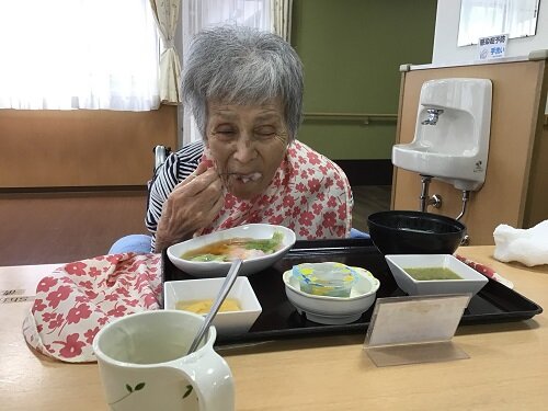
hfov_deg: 58.4
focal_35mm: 31
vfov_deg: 45.4
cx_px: 274
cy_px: 206
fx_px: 491
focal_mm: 3.3
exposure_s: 1/30
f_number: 2.4
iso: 32
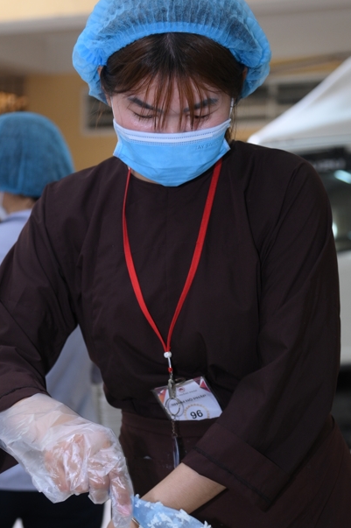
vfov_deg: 21.6
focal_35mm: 94
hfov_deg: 14.5
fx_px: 1377
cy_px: 363
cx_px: 168
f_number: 4
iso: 800
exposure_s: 1/80
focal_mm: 58
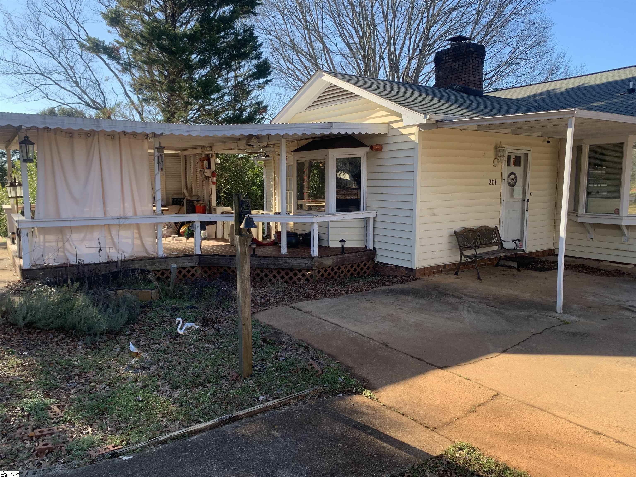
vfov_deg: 53.1
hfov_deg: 67.3
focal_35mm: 26
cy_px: 238
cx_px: 318
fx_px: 478
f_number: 1.8
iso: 25
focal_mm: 4.25
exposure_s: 1/405
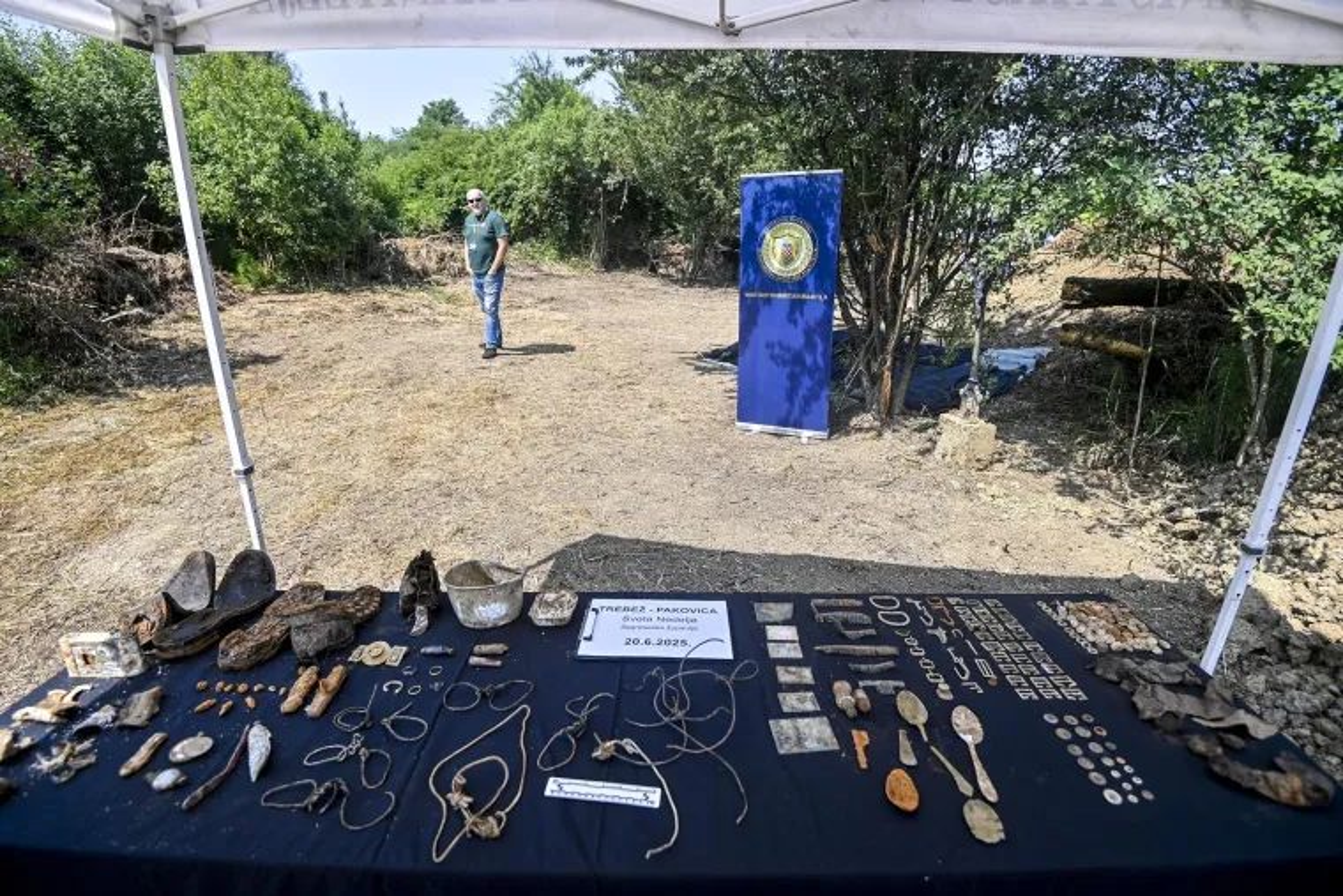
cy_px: 448
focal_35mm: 16
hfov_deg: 96.7
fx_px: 597
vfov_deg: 73.8
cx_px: 672
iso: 100
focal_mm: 16
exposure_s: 1/640
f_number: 4
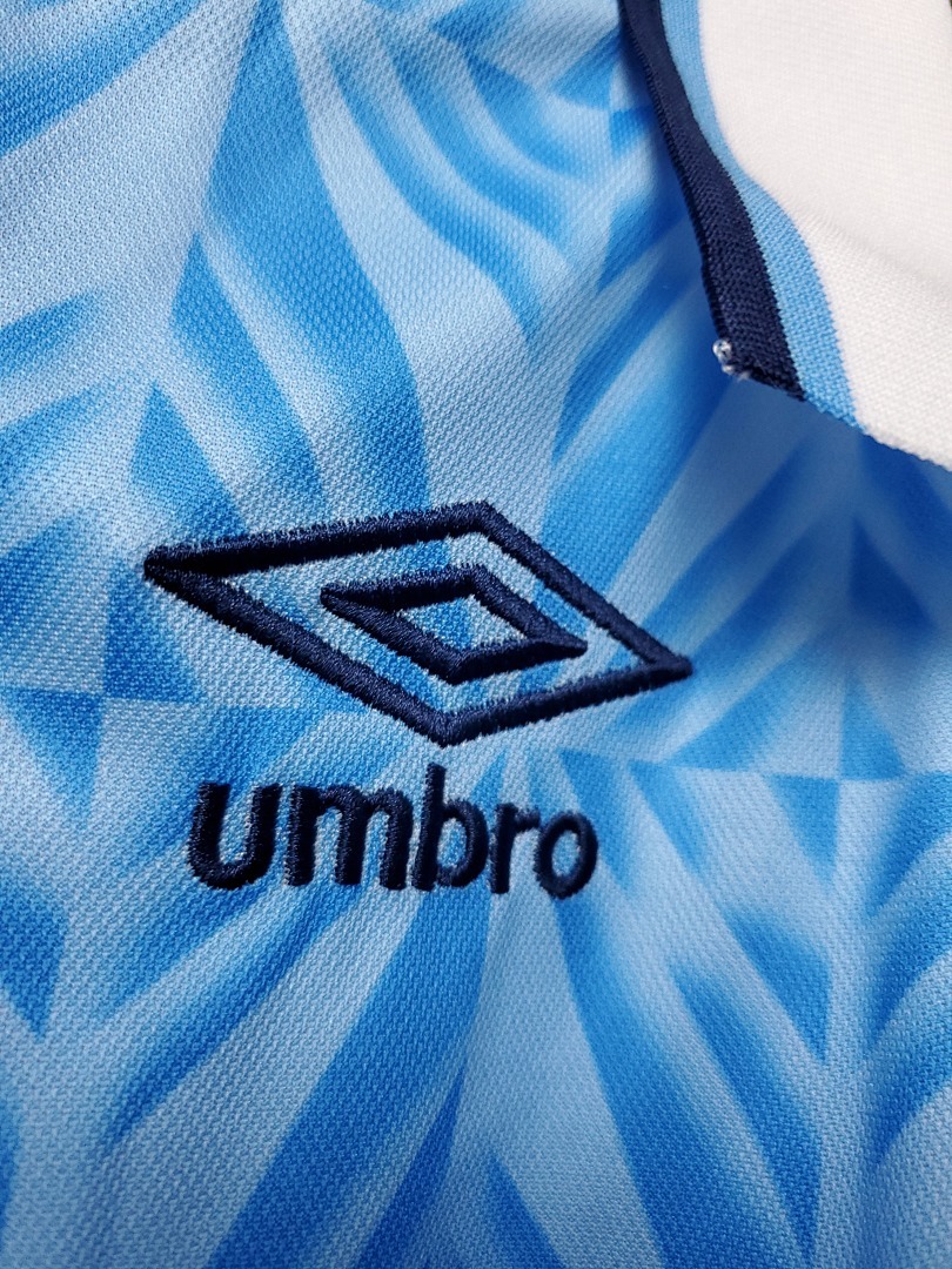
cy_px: 634
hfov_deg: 53.1
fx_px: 953
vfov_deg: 67.3
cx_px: 476
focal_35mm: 26
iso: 160
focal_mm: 4.3
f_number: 1.5
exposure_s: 1/50
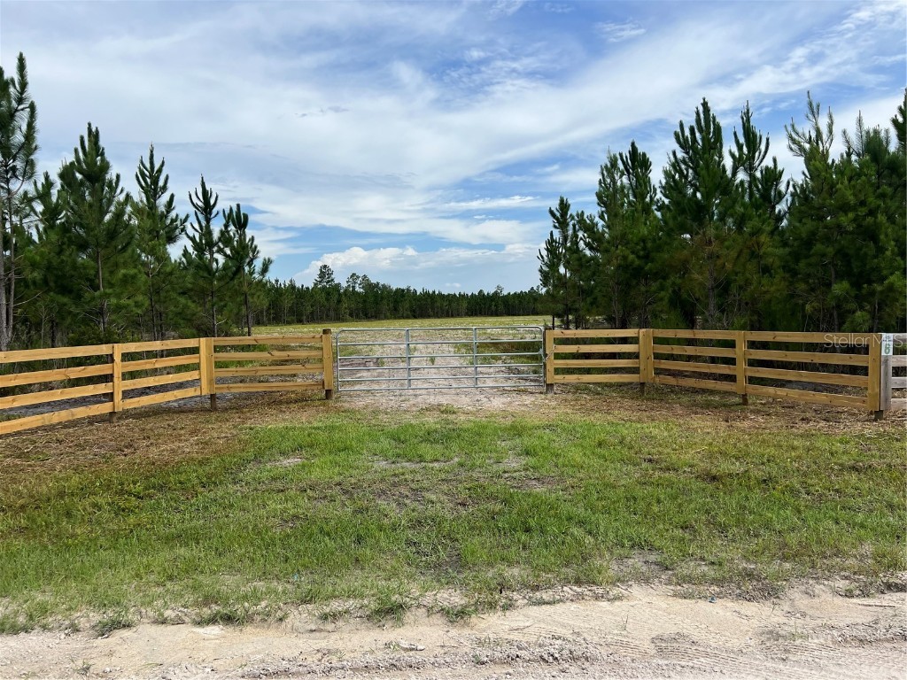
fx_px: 681
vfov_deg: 53.1
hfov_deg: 67.3
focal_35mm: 26
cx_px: 454
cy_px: 340
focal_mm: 5.7
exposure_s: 1/5587
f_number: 1.5
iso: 50
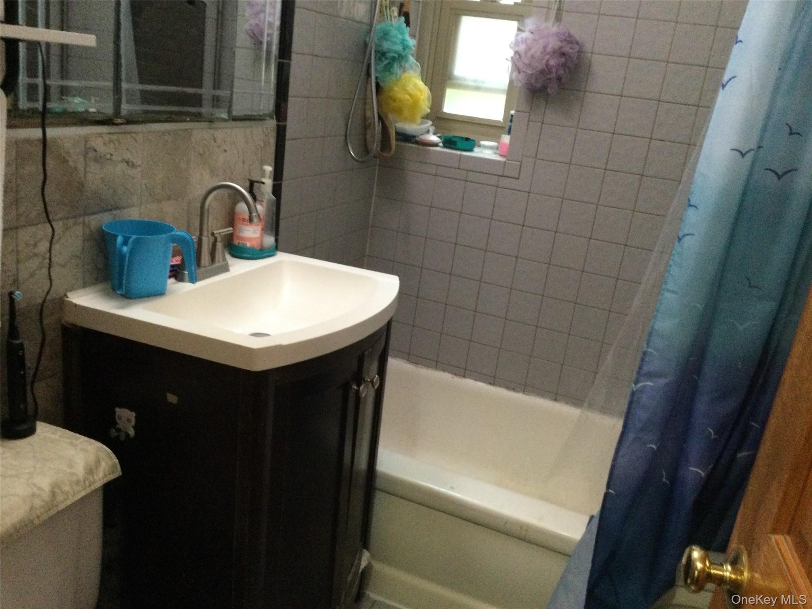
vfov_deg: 45.4
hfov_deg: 58.4
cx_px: 406
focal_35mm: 31
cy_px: 304
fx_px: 727
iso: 200
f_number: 2.4
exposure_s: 1/20
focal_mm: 3.3
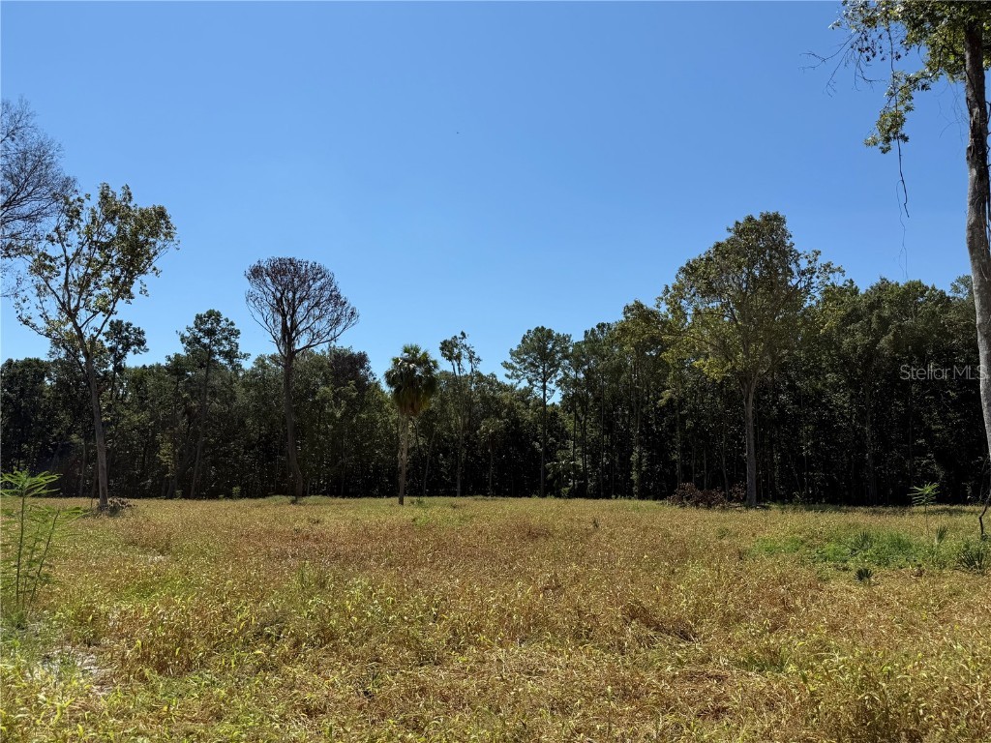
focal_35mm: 24
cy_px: 372
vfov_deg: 56.8
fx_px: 687
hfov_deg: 71.6
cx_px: 496
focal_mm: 6.76
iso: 80
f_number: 1.78
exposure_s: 1/6173
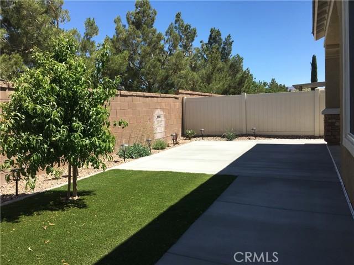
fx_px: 297
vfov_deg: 48.2
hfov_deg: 61.7
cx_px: 177
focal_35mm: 29
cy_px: 132
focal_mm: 4.15
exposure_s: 1/1538
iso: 25
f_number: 2.2
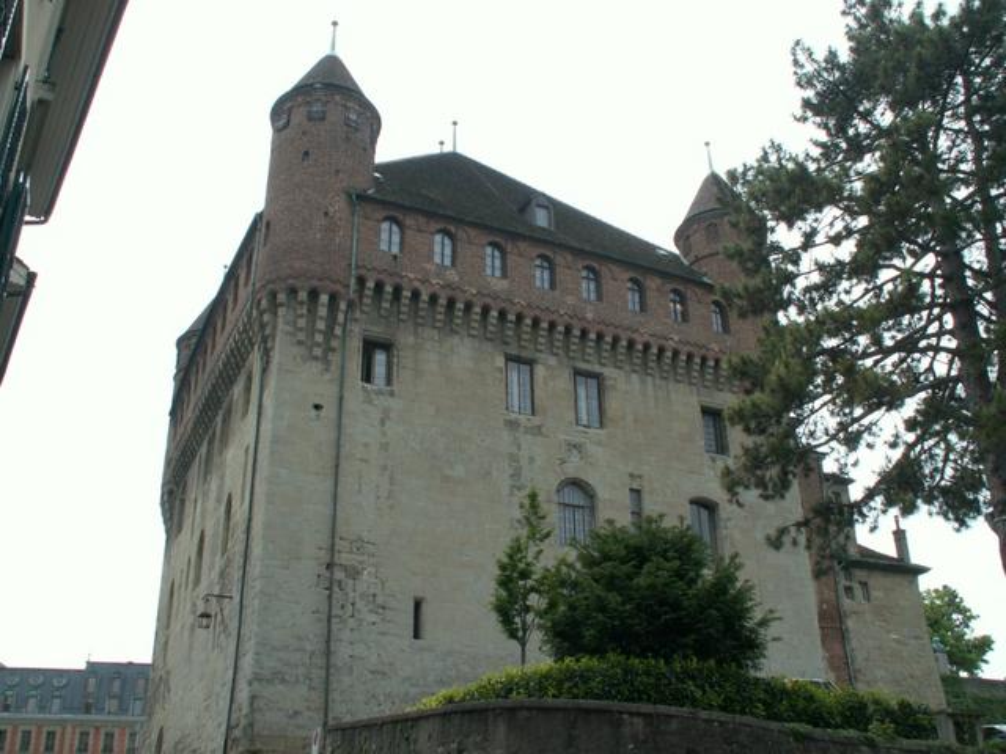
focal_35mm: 35
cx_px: 503
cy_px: 377
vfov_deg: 40.7
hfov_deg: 52.6
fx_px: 1017
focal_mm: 5.86
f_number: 6.3
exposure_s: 1/160
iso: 50
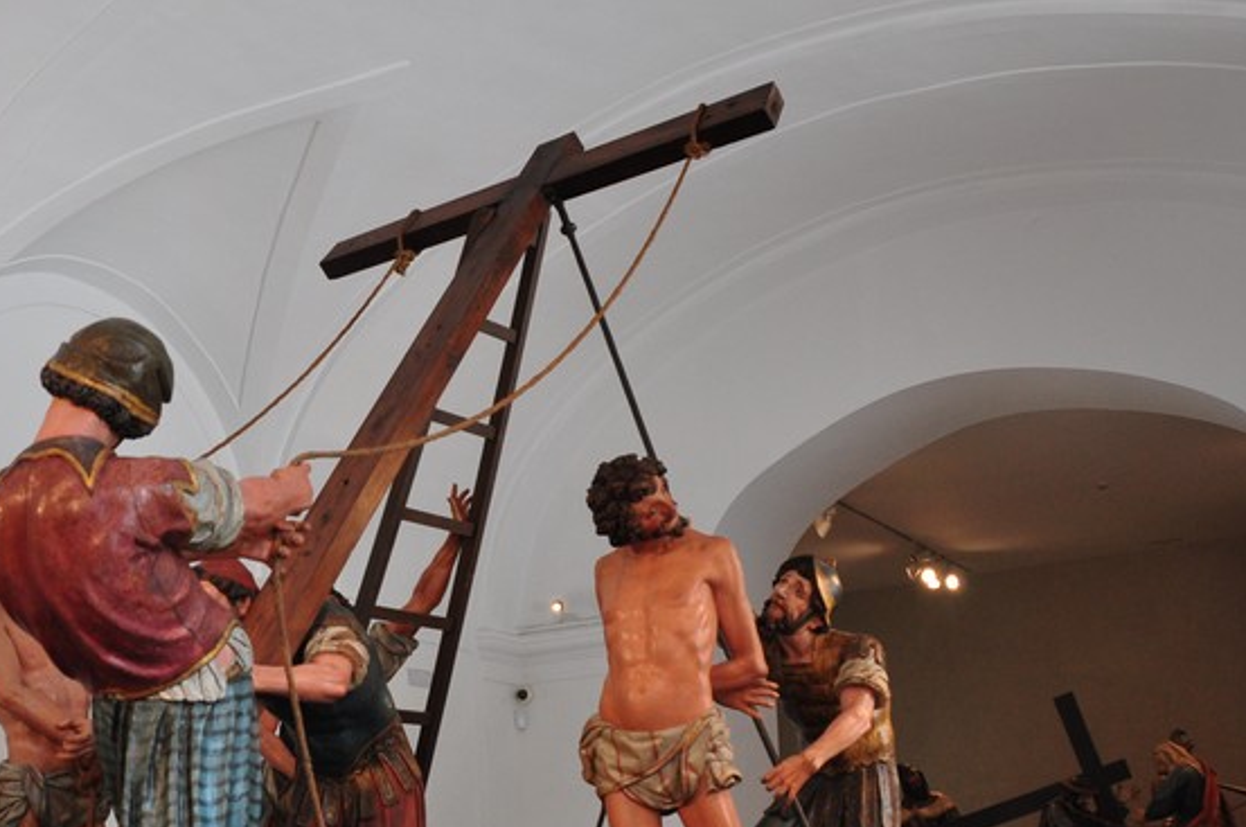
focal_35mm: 50
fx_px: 1728
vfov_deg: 26.7
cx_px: 406
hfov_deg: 39.1
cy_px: 566
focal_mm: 18
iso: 450
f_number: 3.5
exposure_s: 1/80
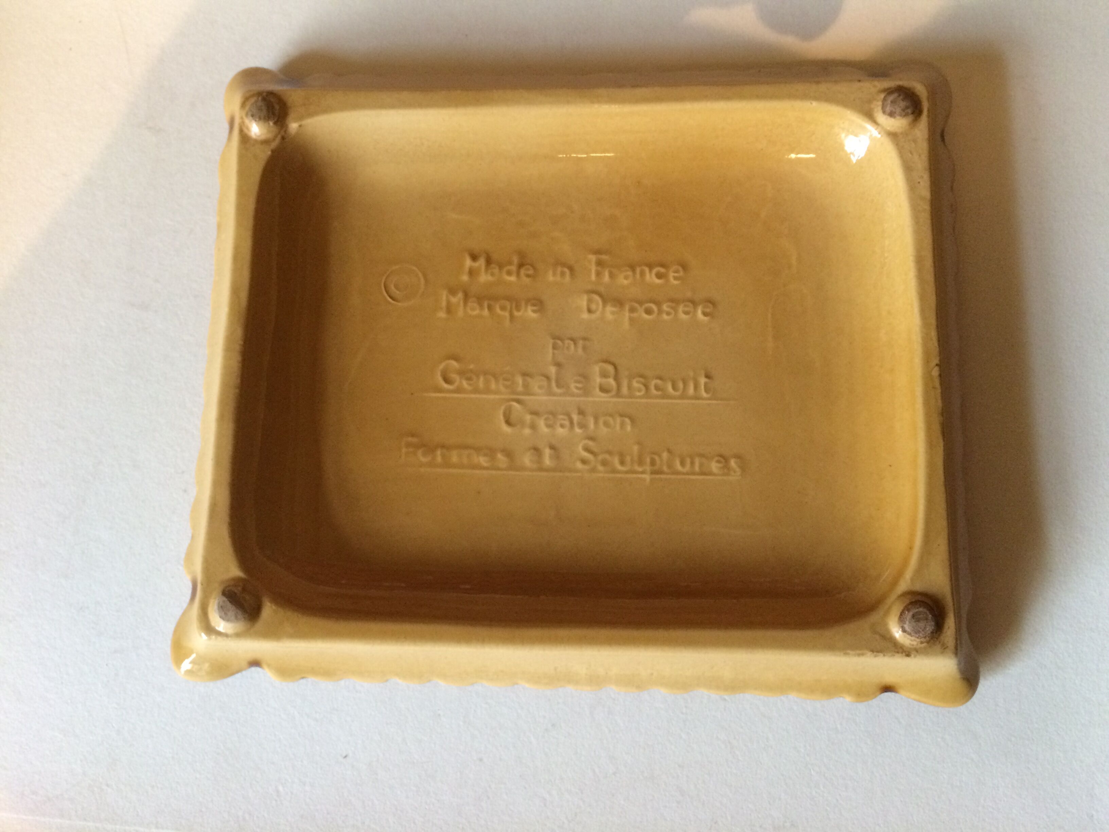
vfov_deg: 48.2
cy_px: 416
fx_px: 929
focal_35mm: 29
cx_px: 554
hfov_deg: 61.7
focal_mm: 4.15
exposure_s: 1/20
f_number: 2.2
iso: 320
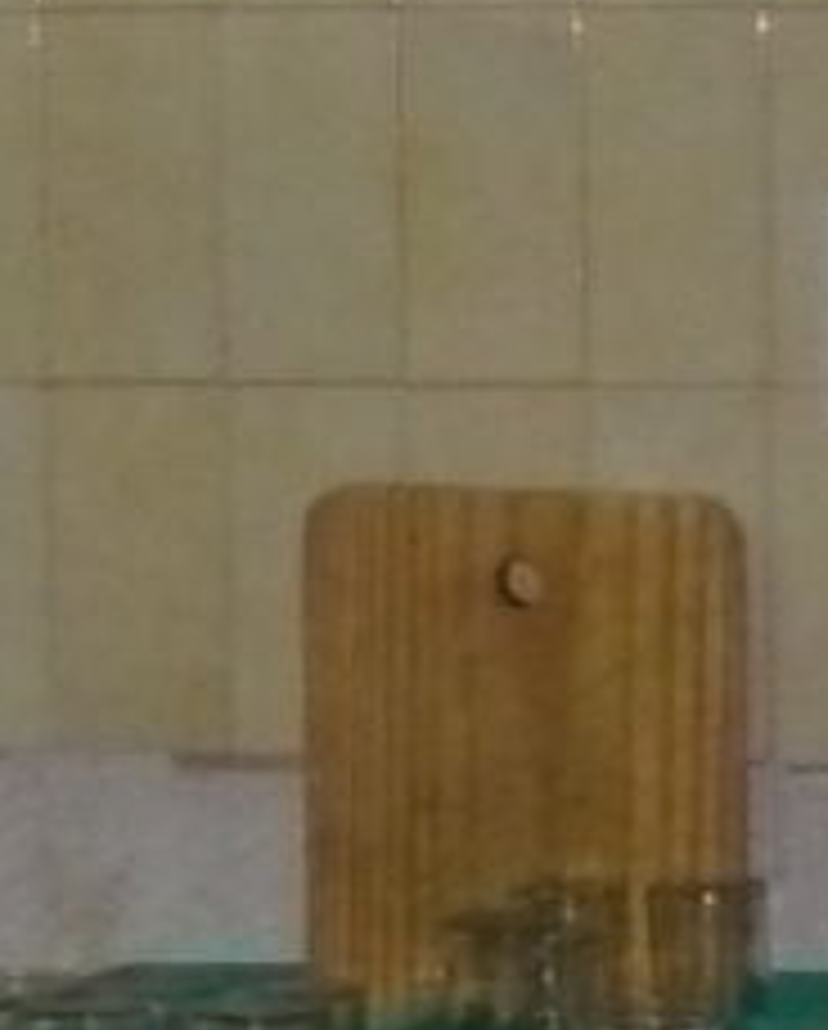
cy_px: 904
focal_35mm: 211
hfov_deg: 7.3
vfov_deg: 9.1
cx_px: 639
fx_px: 6446
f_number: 2.8
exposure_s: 1/30
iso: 200
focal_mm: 6.2
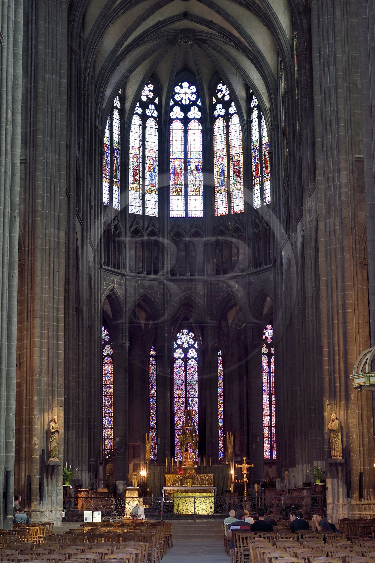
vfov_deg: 28.8
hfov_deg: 19.5
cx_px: 188
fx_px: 1093
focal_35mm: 70
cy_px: 282
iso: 1600
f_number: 6.3
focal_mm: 70
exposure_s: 1/25
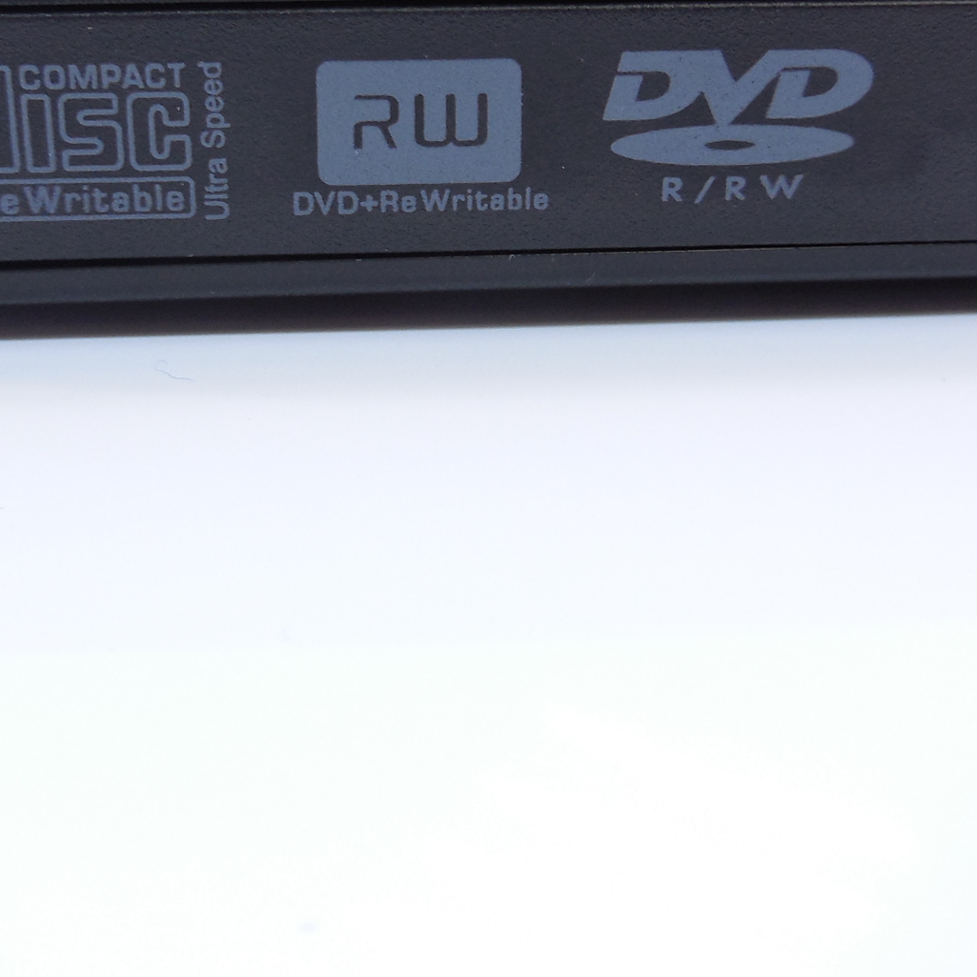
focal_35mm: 49
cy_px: 283
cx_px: 439
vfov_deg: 34.2
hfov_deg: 34.6
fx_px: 1565
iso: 125
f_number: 3.1
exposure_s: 1/30
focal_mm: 4.5
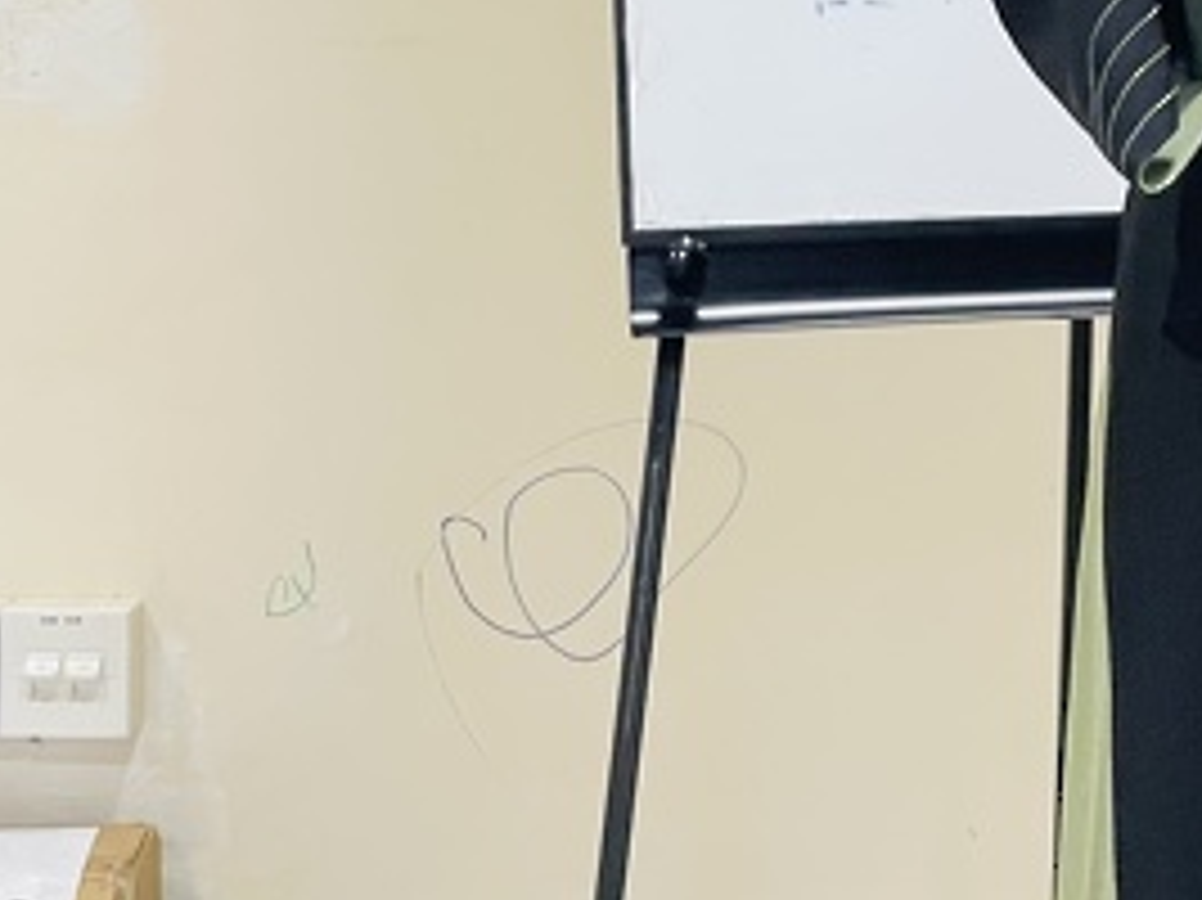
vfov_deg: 7.6
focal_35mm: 192
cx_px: 1715
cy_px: -266
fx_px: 6664
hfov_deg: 10.0
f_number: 2.2
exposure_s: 1/50
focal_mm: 7.5
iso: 250
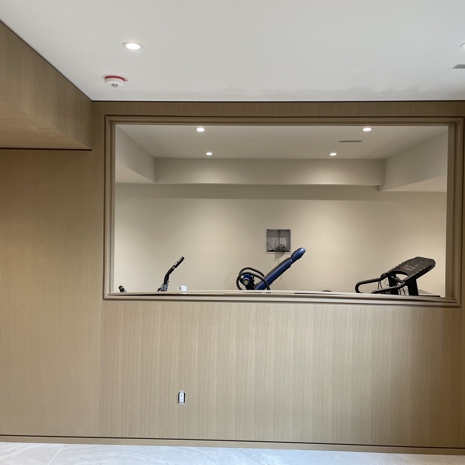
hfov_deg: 52.5
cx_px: 219
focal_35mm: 31
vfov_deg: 52.5
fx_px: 471
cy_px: 233
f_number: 1.6
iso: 100
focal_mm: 4.2
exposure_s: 1/60
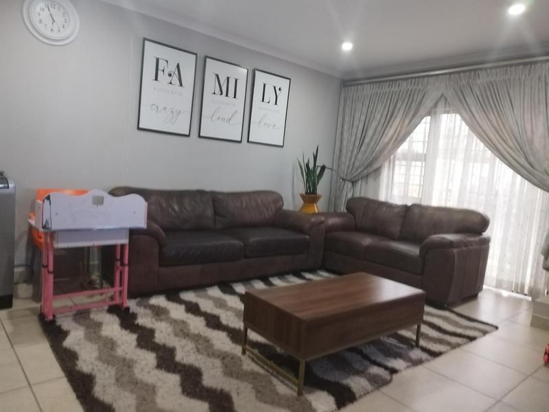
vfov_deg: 53.1
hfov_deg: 67.3
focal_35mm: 26
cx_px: 274
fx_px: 412
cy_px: 206
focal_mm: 6.24
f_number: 1.8
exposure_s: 1/25
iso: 1262
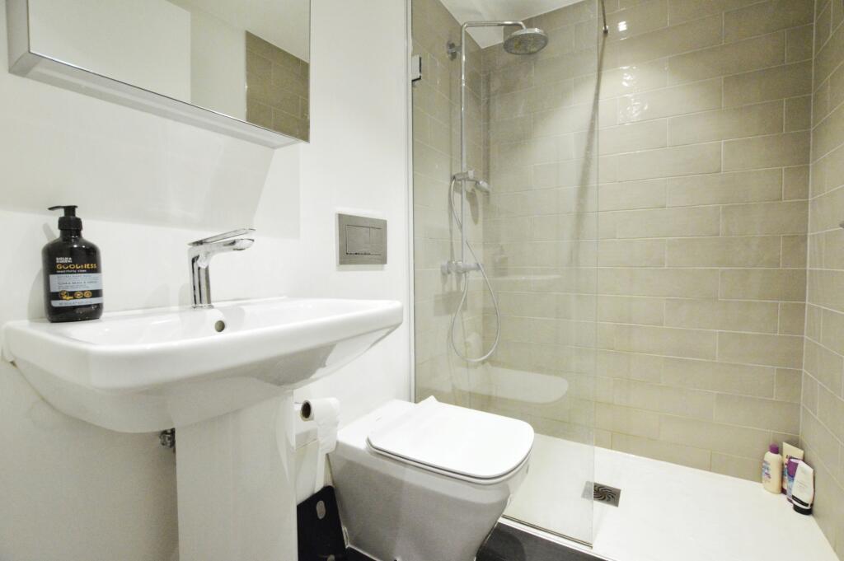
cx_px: 422
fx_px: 351
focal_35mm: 15
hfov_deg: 100.4
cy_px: 280
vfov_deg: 77.2
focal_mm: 10
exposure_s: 1/160
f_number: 6.3
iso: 3200
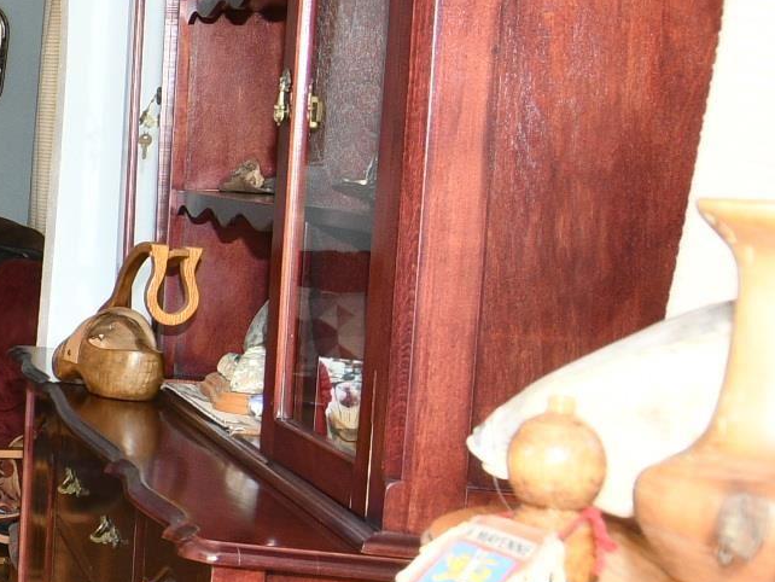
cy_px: 190
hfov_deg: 18.4
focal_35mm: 75
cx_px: -730
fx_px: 1680
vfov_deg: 19.6
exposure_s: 1/60
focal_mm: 12
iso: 400
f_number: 5.6
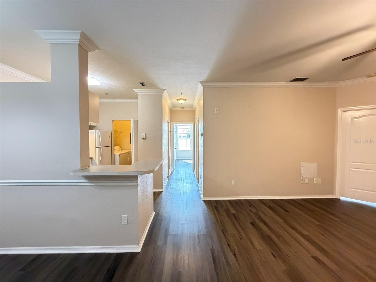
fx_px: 152
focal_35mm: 14
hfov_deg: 102.1
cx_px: 188
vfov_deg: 85.7
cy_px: 141
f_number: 2.2
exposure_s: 1/60
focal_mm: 2.22
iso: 1000
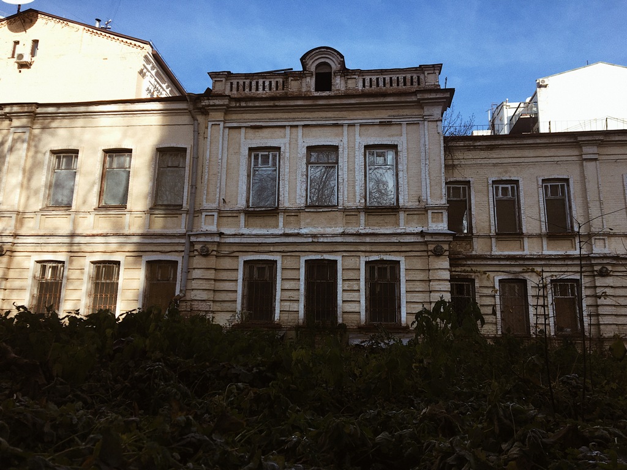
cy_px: 235
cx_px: 314
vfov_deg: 48.2
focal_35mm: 29
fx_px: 525
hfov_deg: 61.7
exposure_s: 1/785
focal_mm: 4.15
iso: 25
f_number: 2.2
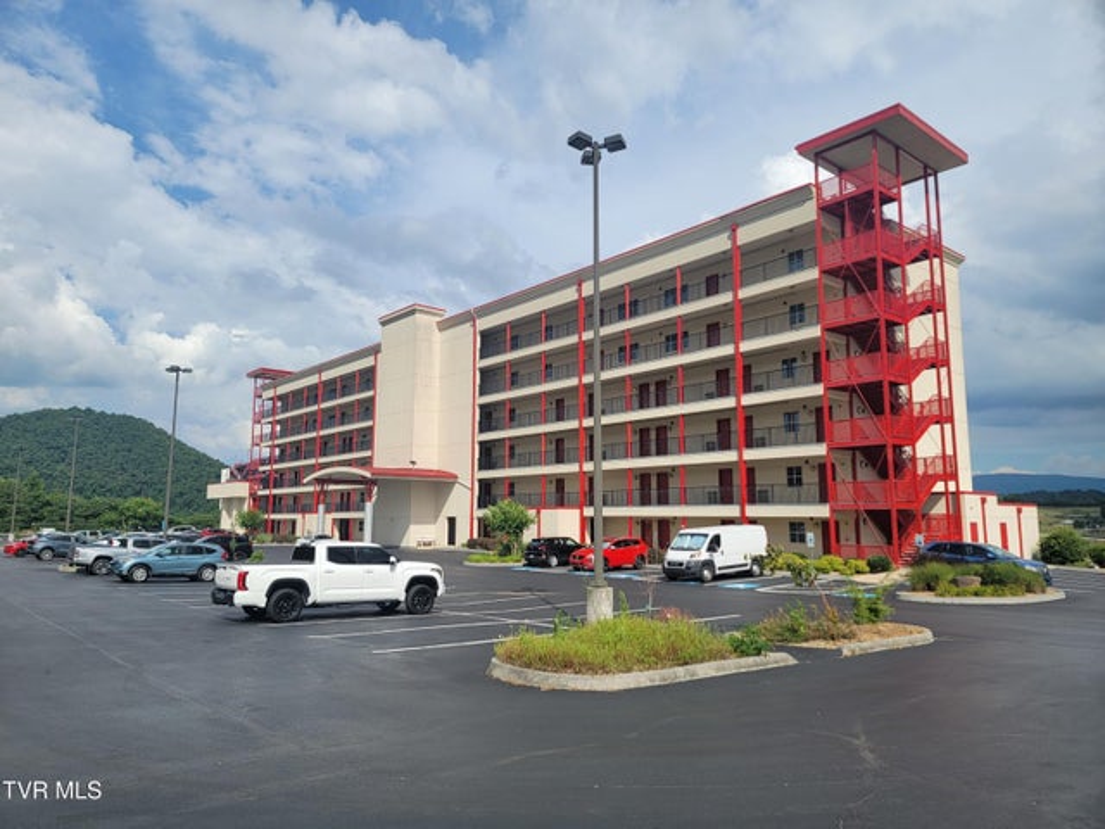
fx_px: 766
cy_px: 414
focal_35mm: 24
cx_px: 552
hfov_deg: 71.6
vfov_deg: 56.8
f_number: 1.8
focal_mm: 6.7
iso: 16
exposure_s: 1/1395
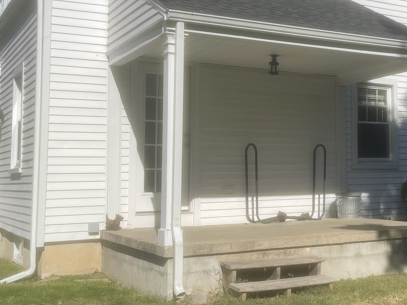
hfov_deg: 34.5
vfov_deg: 27.4
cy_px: 113
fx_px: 623
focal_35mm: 53
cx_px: 351
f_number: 1.6
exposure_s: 1/6579
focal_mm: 5.1
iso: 32
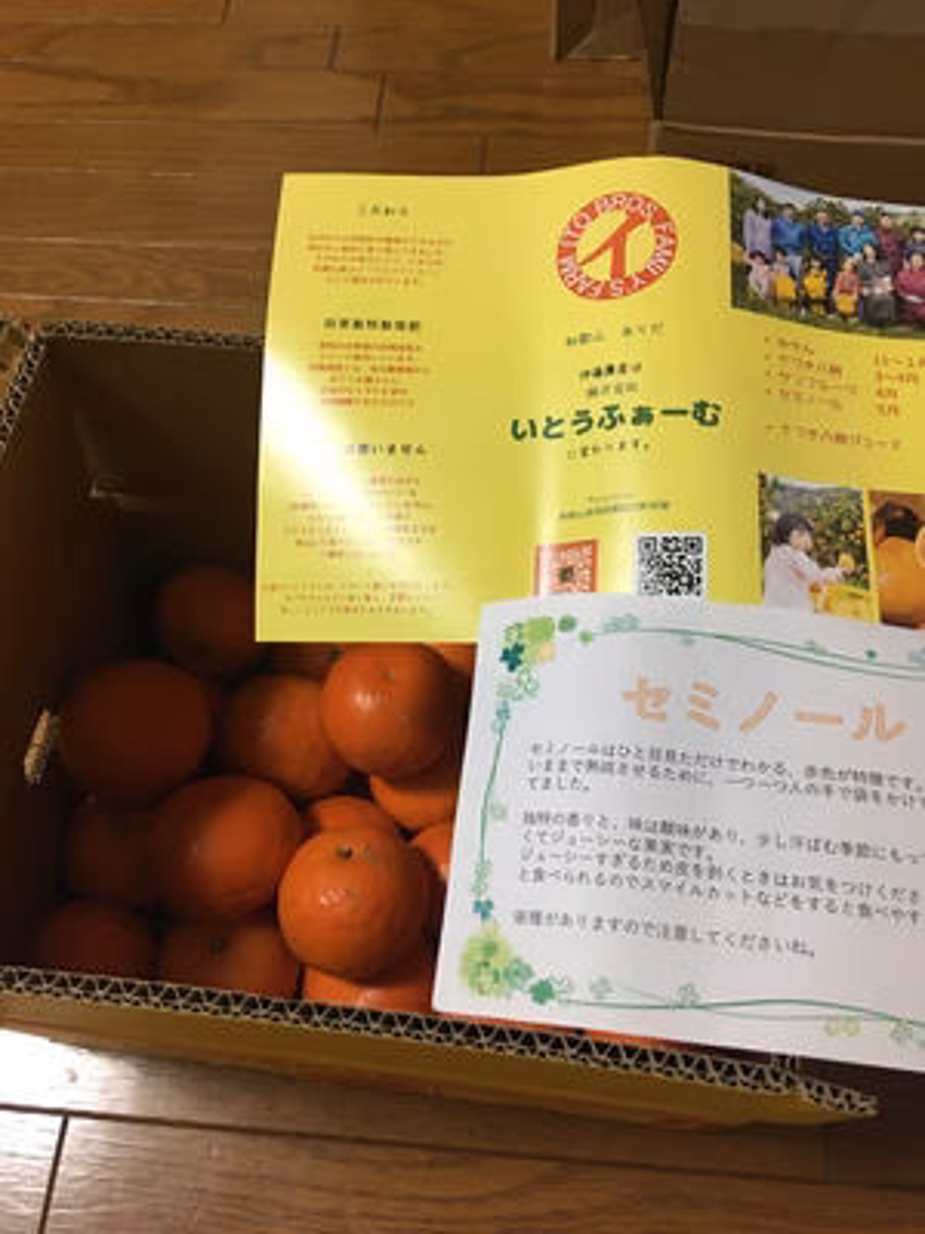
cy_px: 617
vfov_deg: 61.7
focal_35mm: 29
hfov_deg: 48.2
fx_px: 1033
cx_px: 462
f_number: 2.2
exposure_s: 1/30
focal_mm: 4.15
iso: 160
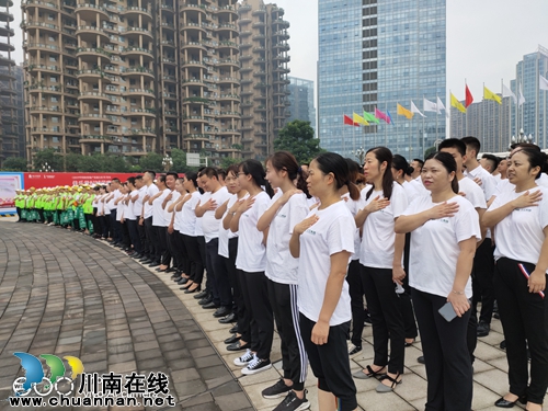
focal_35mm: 23
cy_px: 206
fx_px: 364
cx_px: 274
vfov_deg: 58.9
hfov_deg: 73.9
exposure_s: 1/430
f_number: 1.79
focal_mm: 4.76
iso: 56
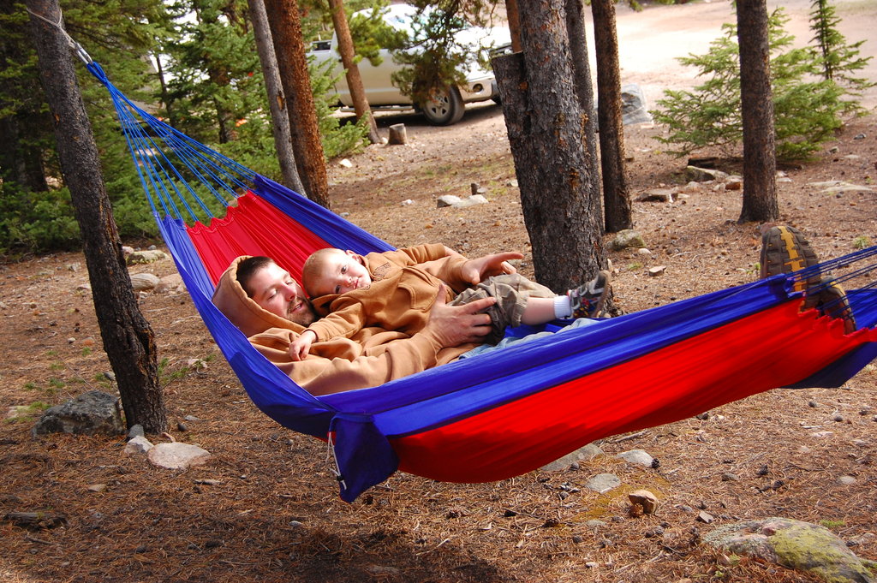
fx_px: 1387
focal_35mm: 57
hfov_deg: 35.1
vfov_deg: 23.7
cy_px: 292
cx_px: 438
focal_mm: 38
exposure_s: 1/160
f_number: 6.3
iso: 400
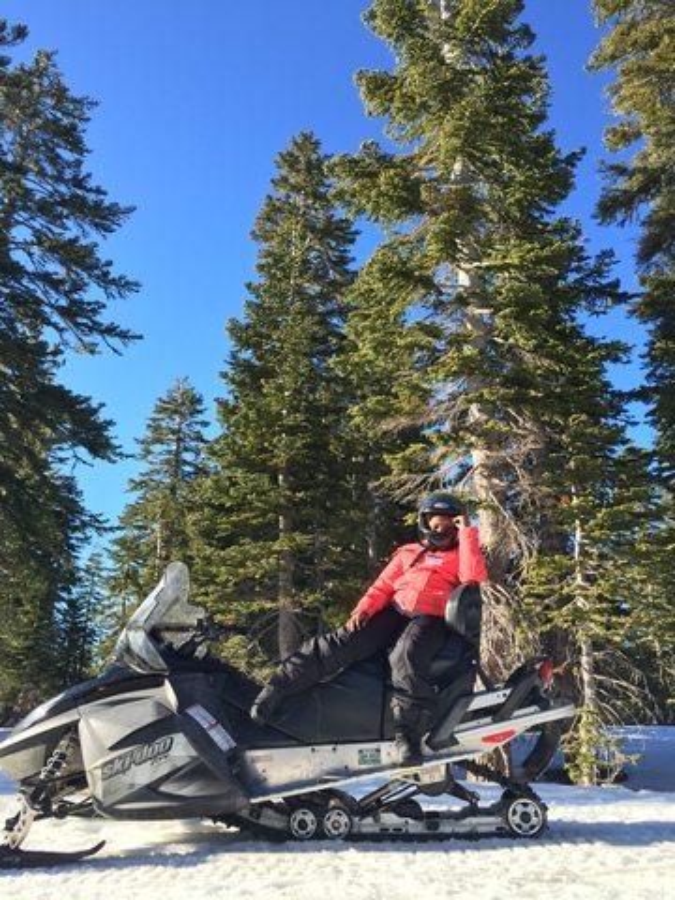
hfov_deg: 48.2
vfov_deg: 61.7
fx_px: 754
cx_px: 338
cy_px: 450
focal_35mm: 29
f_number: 2.2
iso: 32
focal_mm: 4.15
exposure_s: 1/542
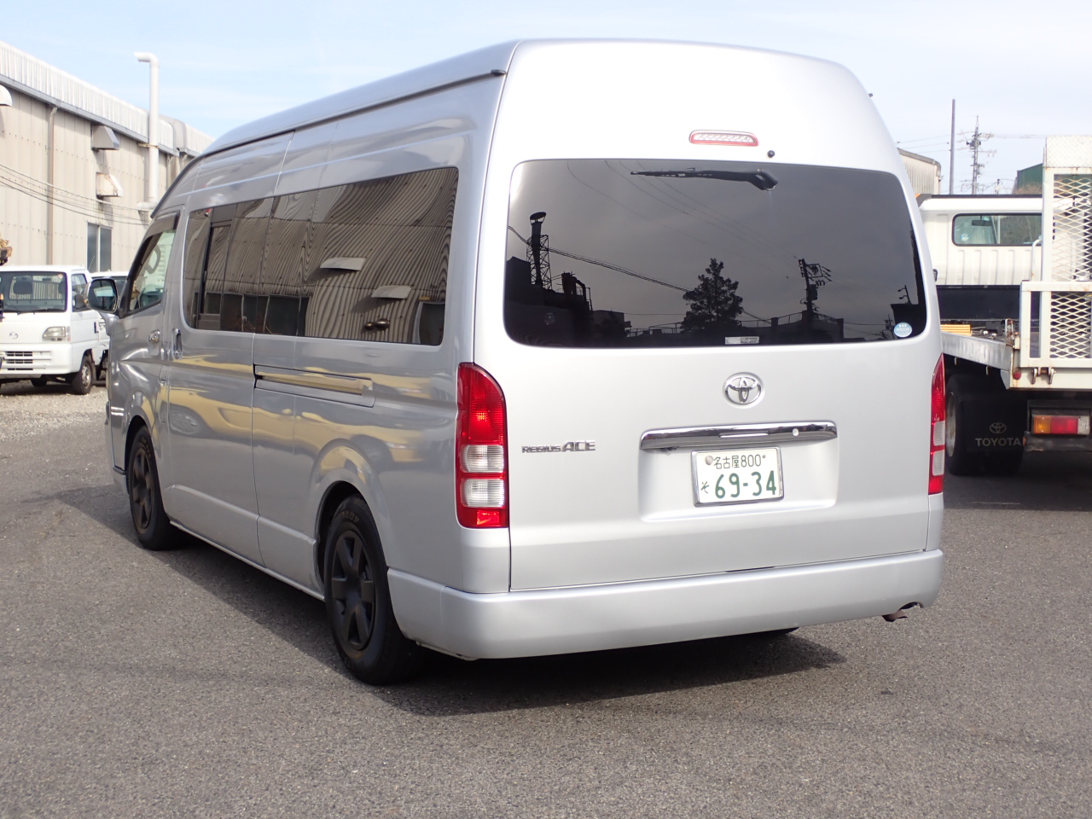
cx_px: 546
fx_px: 1577
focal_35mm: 50
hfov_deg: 38.2
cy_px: 410
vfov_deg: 29.1
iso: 100
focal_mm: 9.01
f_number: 4.5
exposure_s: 1/320
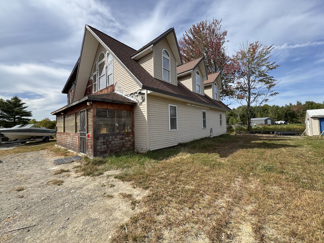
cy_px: 122
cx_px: 162
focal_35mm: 14
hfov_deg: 102.1
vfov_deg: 85.7
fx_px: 131
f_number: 2.2
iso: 50
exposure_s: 1/821
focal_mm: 2.22
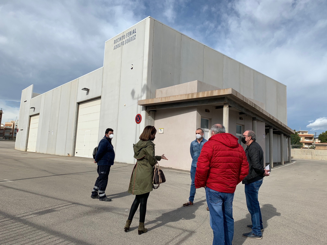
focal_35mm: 26
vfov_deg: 53.1
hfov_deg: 67.3
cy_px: 122
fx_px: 246
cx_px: 164
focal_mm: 4.25
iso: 25
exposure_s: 1/3650
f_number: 1.8
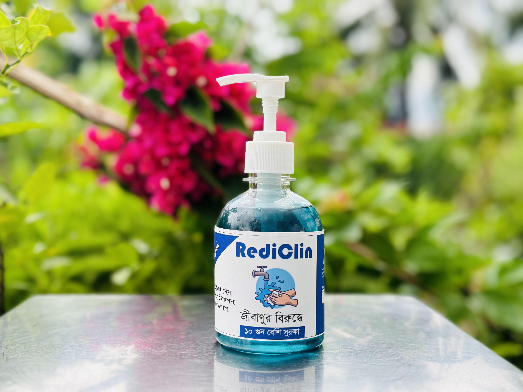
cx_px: 262
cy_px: 196
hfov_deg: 39.7
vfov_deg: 30.3
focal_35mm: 48
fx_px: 725
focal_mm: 6.86
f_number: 1.78
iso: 80
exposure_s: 1/538
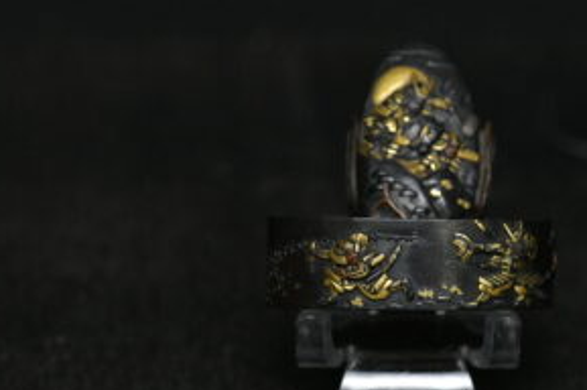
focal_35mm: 167
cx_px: 441
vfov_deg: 8.2
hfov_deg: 12.3
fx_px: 2720
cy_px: 258
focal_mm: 105
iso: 4500
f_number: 10
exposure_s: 1/125
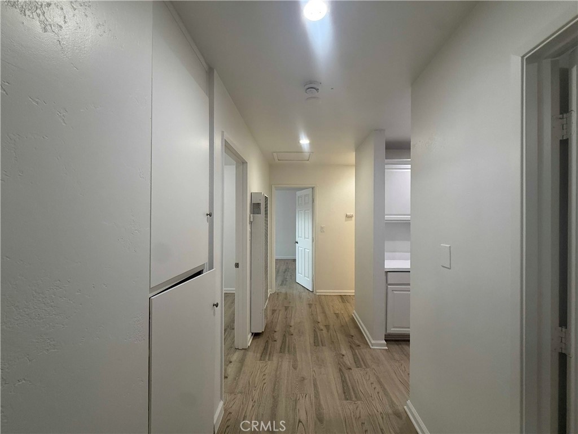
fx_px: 234
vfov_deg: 85.7
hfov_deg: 102.1
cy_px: 217
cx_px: 289
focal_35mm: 14
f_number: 2.2
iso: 320
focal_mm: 2.22
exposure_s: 1/120
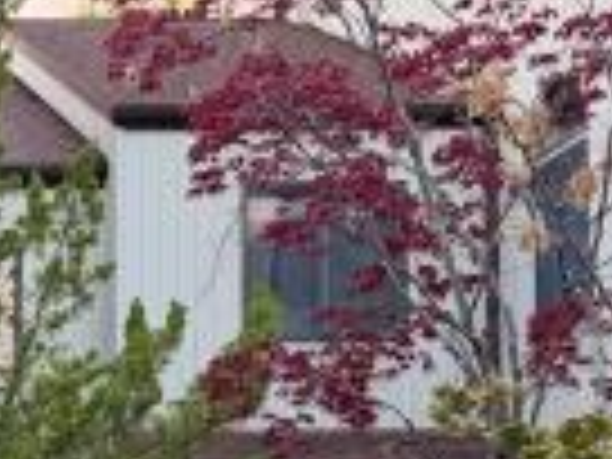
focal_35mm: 127
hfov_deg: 14.0
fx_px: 2245
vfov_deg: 11.3
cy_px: 612
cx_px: -450
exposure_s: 1/126
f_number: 1.78
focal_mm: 6.76
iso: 200
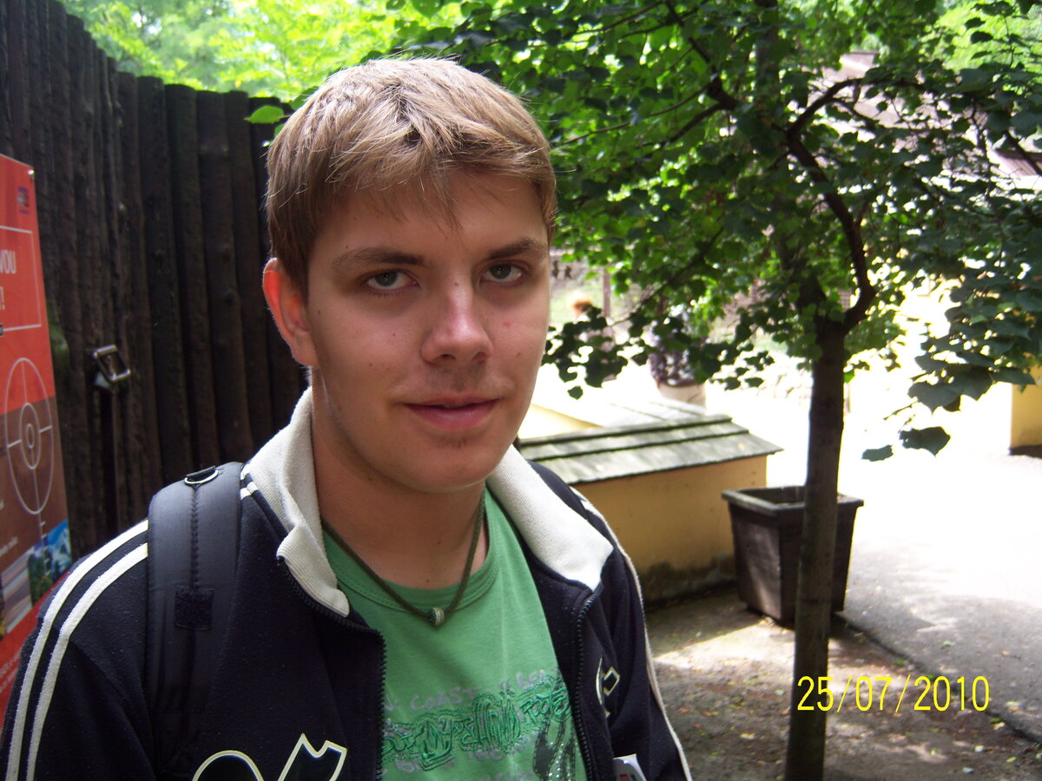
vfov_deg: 39.7
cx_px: 521
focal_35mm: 36
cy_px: 390
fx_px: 1084
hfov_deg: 51.4
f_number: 2.8
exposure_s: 1/100
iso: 80
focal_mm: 7.5
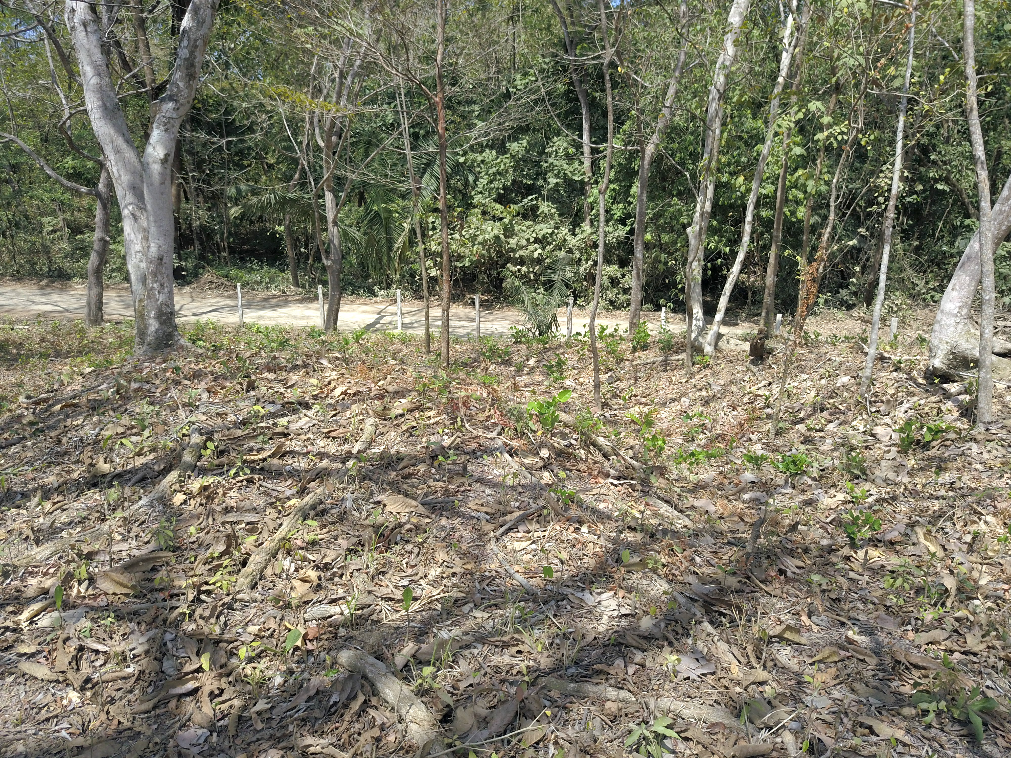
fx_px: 759
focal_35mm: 26
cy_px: 379
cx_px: 506
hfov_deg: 67.3
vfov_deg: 53.1
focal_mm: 4.73
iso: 100
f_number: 2.2
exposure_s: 1/1149
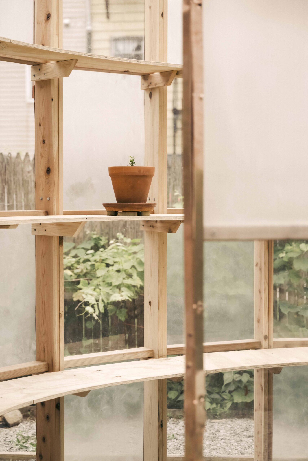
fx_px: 898
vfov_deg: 28.8
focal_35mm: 70
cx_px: 154
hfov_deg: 19.5
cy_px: 230
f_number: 3.5
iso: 320
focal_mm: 70
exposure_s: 1/1600
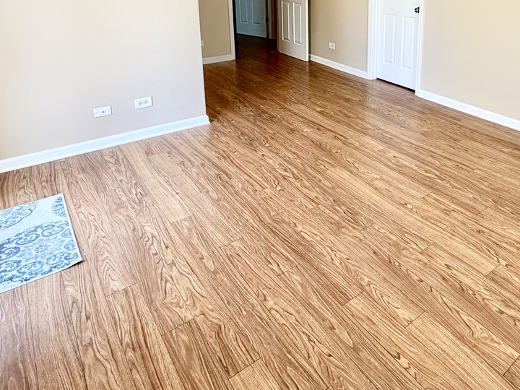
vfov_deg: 45.9
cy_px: 53
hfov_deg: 61.3
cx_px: 363
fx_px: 421
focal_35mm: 28
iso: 64
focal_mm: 2.22
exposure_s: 1/120
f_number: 2.2
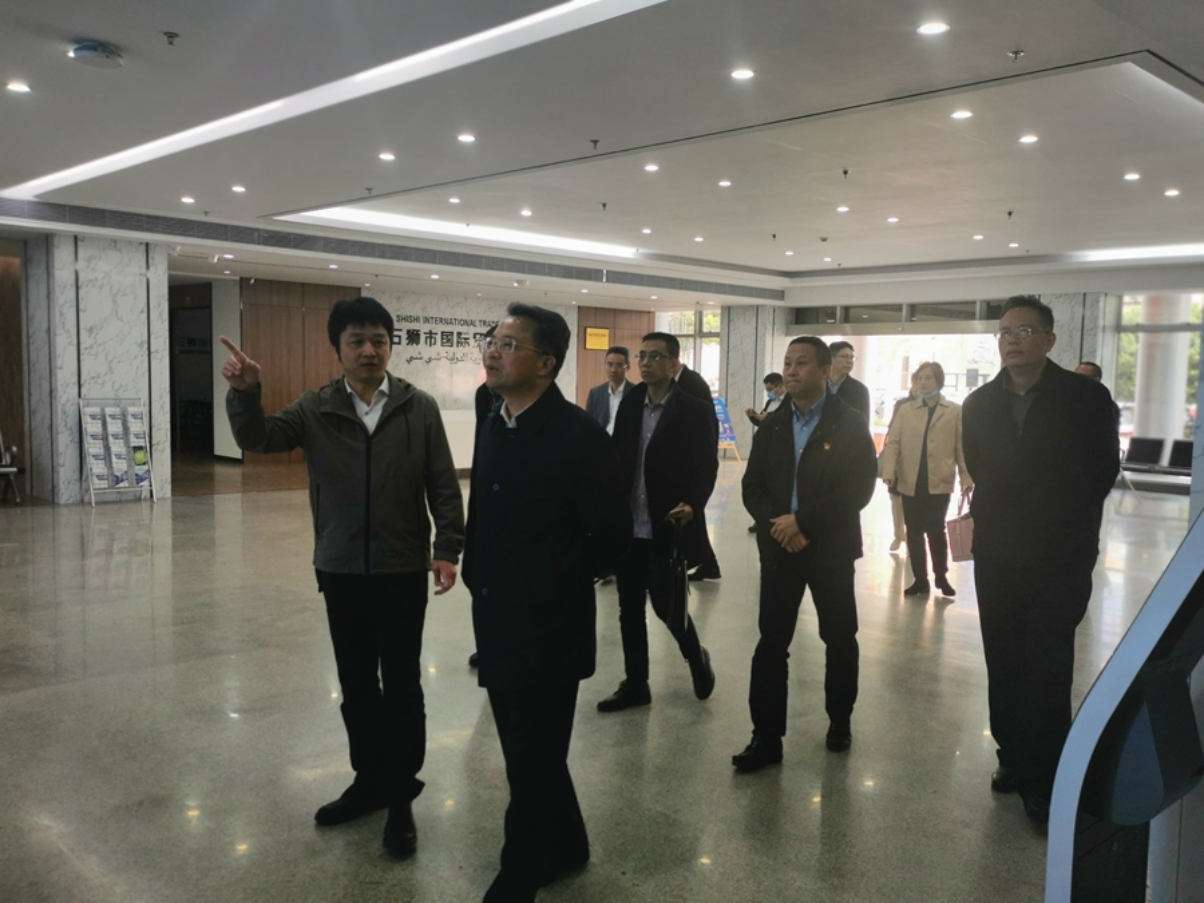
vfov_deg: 45.4
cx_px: 602
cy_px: 452
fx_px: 1078
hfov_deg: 58.4
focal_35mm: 31
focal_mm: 5.58
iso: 50
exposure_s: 1/100
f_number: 1.8
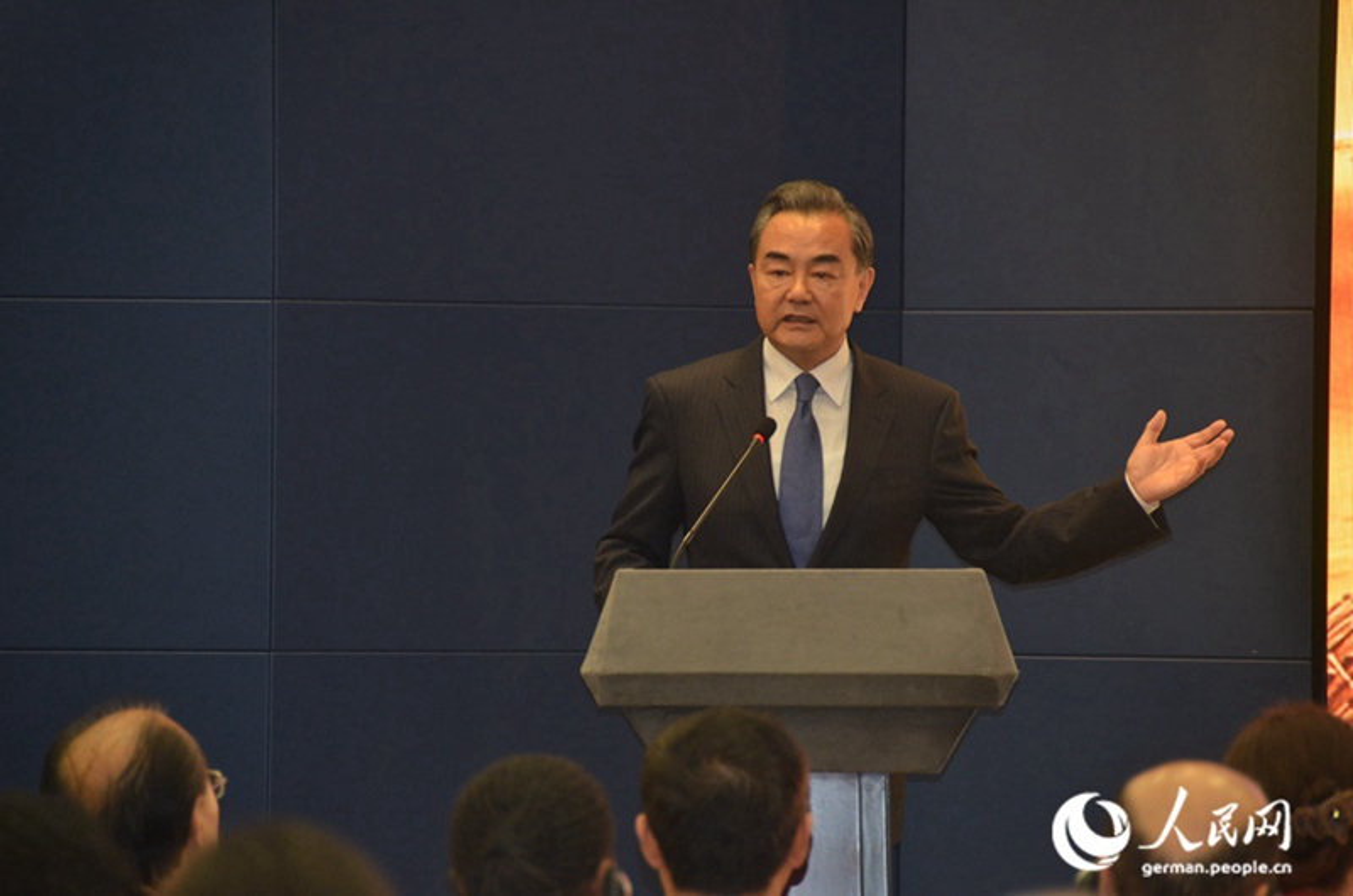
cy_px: 448
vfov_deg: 4.6
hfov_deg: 6.9
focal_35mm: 300
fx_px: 11252
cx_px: 676
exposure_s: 1/60
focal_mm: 200
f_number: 5.6
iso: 800
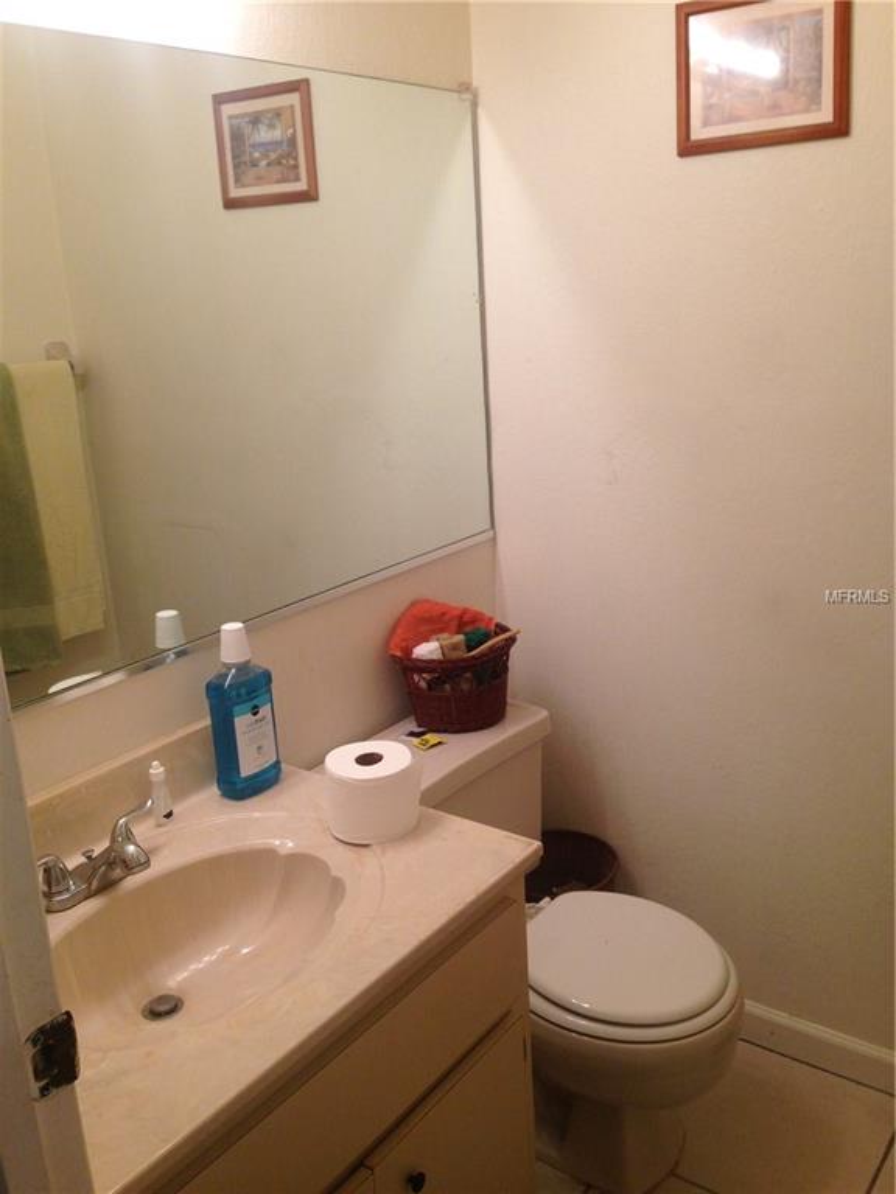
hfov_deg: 42.9
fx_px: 1139
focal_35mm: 33
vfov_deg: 55.4
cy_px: 597
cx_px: 448
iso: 64
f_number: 2.4
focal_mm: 4.12
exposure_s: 1/60
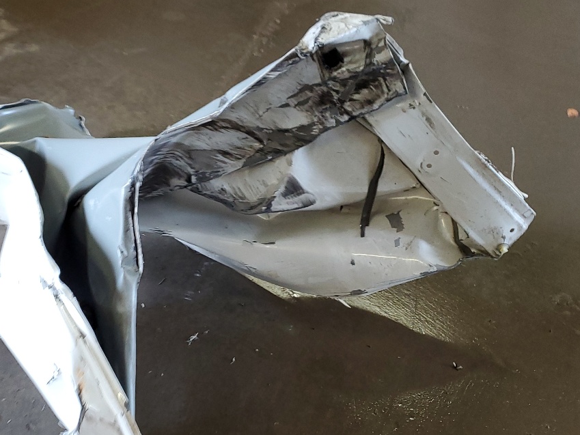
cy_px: 246
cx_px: 169
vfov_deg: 29.7
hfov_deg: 38.2
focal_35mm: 49
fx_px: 821
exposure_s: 1/60.2
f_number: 1.5
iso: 136
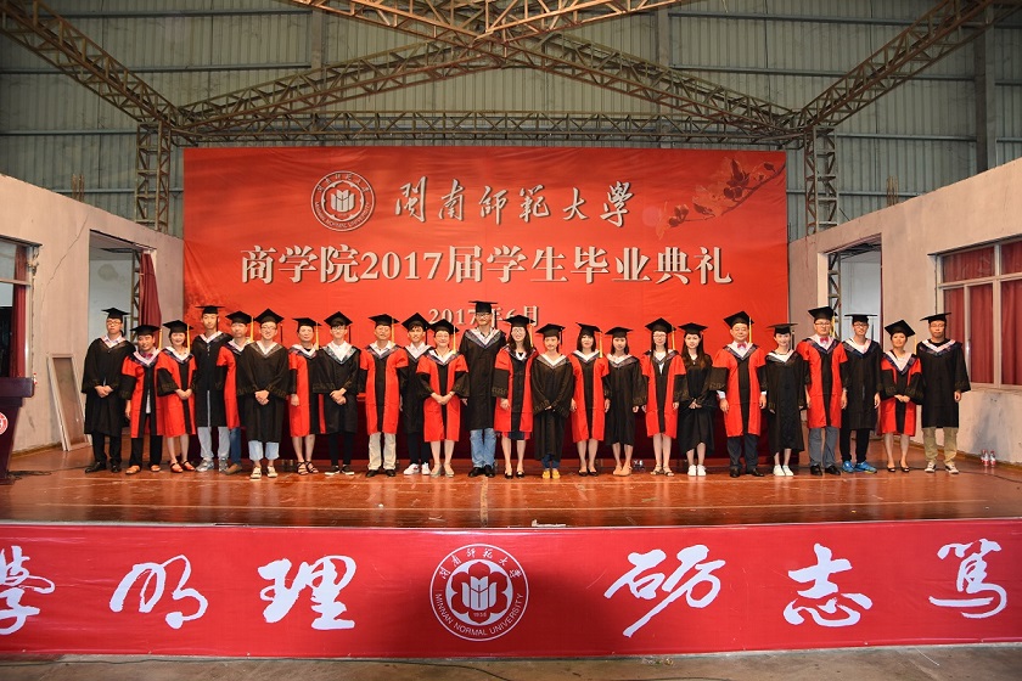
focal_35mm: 27
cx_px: 511
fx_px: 766
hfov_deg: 67.4
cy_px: 340
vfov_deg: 47.9
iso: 400
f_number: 3.5
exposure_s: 1/60
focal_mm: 18
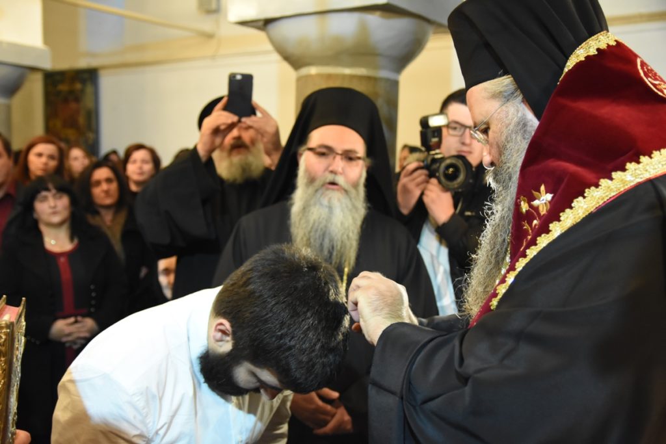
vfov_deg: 36.9
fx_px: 666
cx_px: 333
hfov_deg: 53.1
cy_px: 222
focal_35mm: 36
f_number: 2.8
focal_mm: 24
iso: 2500
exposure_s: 1/125
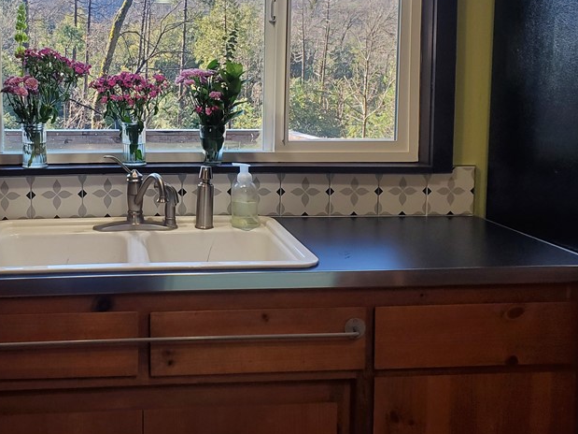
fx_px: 718
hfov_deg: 42.6
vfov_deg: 33.1
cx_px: 151
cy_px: 124
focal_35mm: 43
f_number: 2.4
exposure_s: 1/120
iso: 100
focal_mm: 4.3
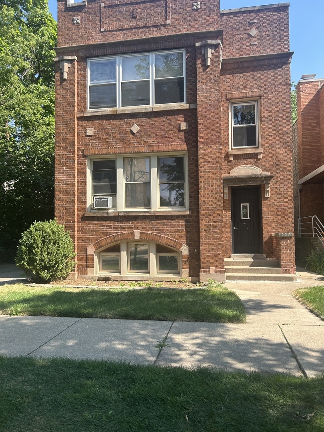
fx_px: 324
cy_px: 216
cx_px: 162
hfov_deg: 53.1
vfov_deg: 67.3
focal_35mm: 26
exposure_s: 1/1209
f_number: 1.5
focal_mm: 5.7
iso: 50
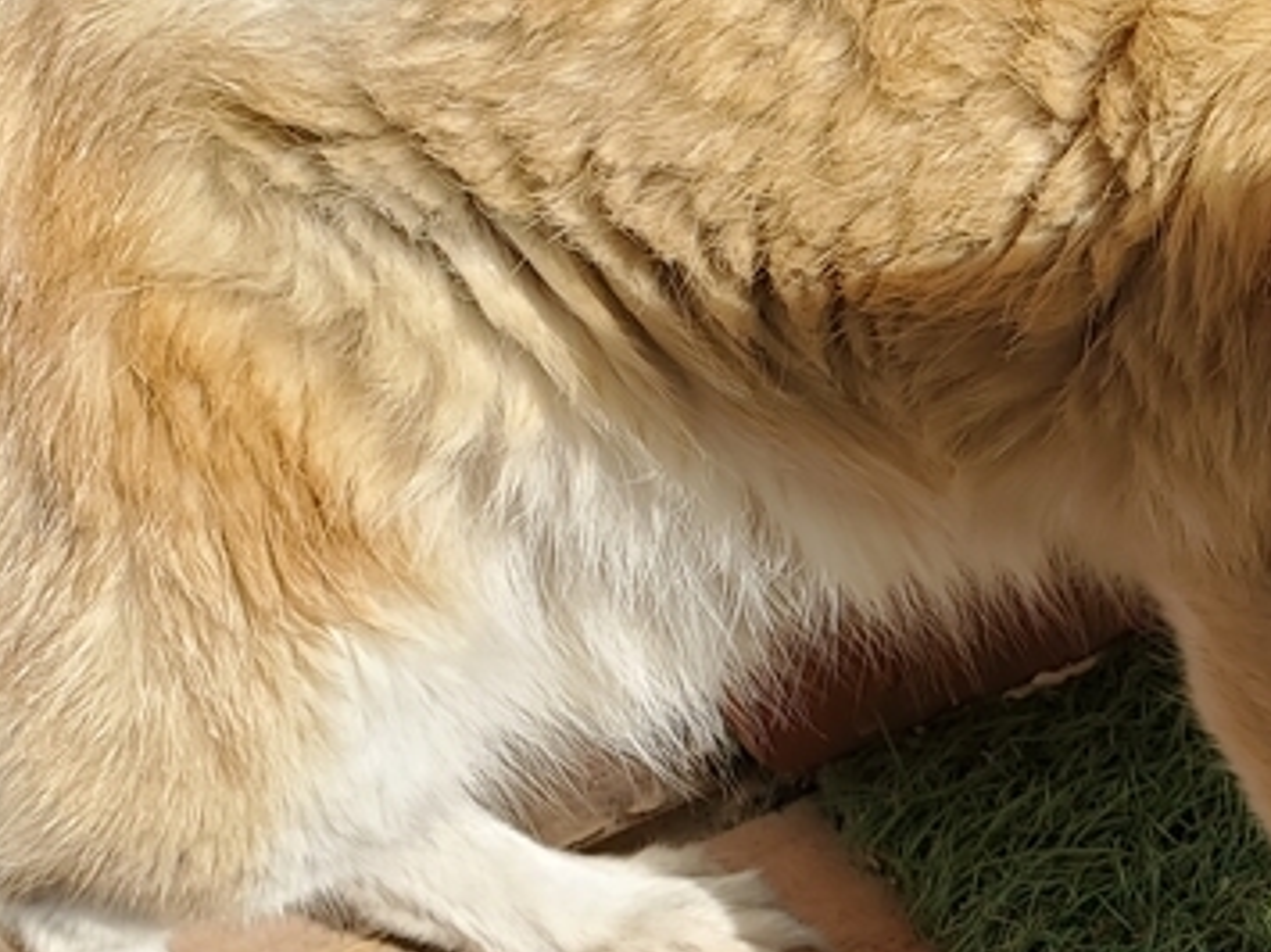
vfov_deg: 16.2
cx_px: 1285
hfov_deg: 21.4
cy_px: 1070
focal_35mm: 88
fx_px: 3230
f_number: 2.4
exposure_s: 1/1279
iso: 50
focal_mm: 4.3
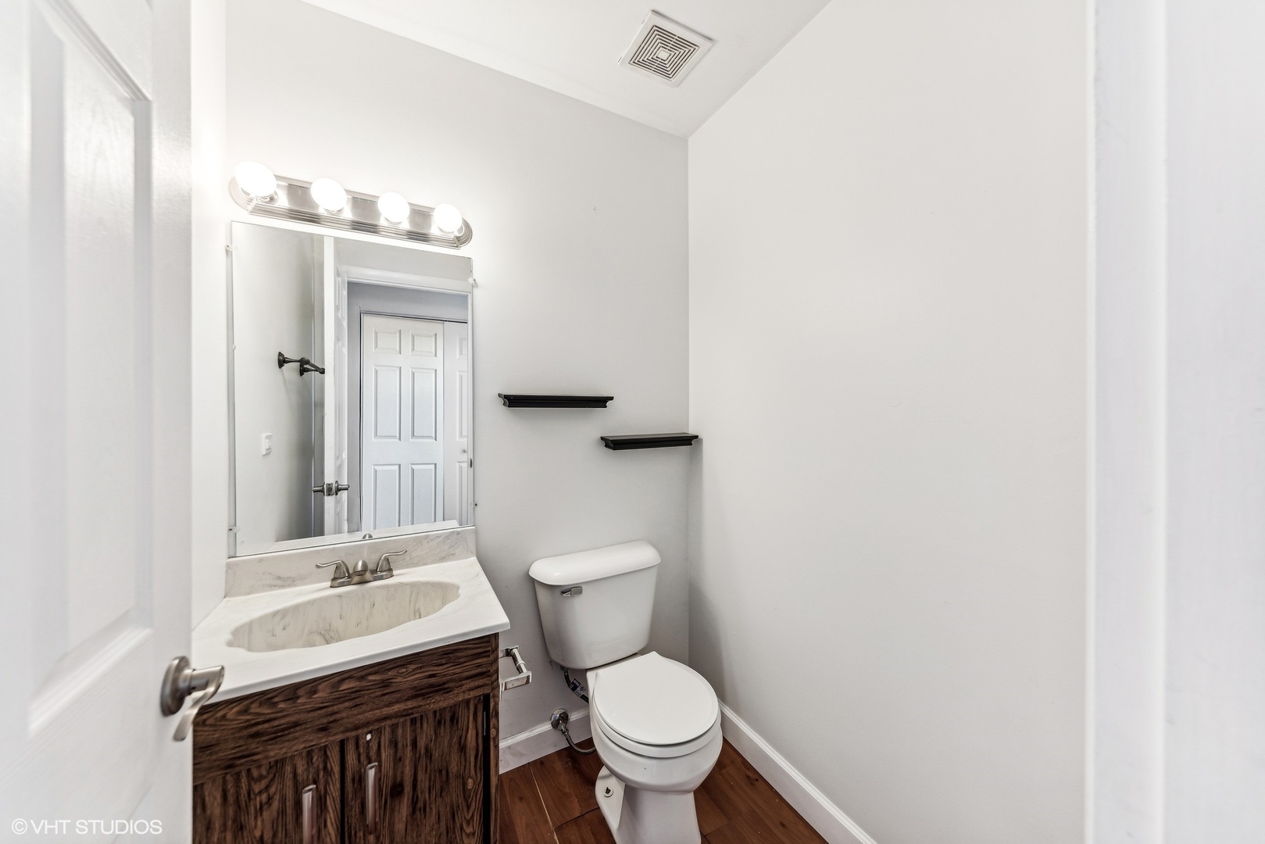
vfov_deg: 90.0
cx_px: 632
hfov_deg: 112.6
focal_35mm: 12
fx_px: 422
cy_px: 422
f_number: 8
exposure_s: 1/15
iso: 200
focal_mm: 12
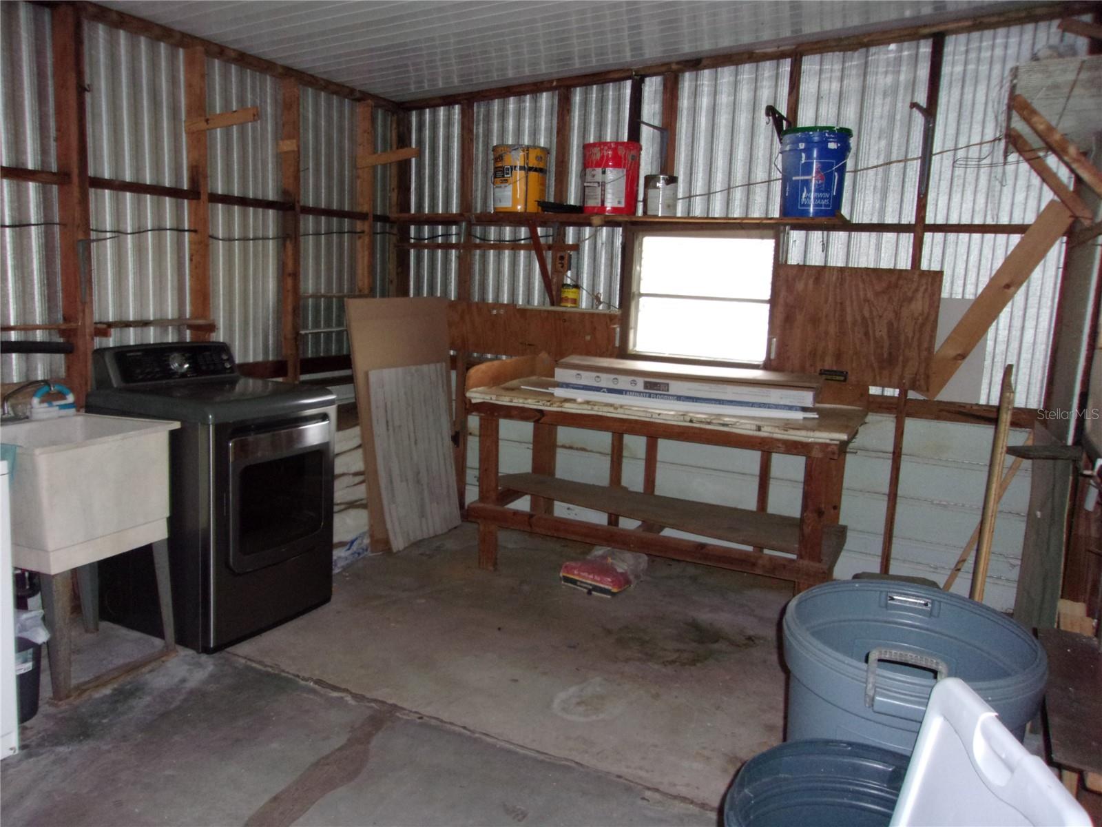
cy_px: 414
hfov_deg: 65.3
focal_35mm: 27
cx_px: 551
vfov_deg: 51.4
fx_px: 860
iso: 320
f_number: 3
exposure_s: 1/34
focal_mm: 4.9
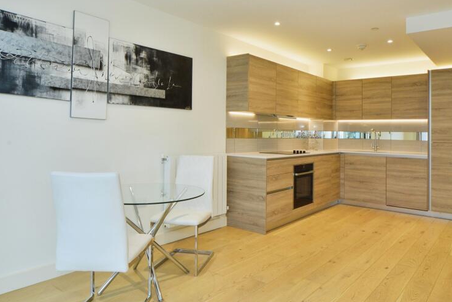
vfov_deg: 51.2
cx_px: 272
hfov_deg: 70.7
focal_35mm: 25
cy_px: 134
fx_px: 314
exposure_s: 1/30
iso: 640
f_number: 10
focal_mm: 18
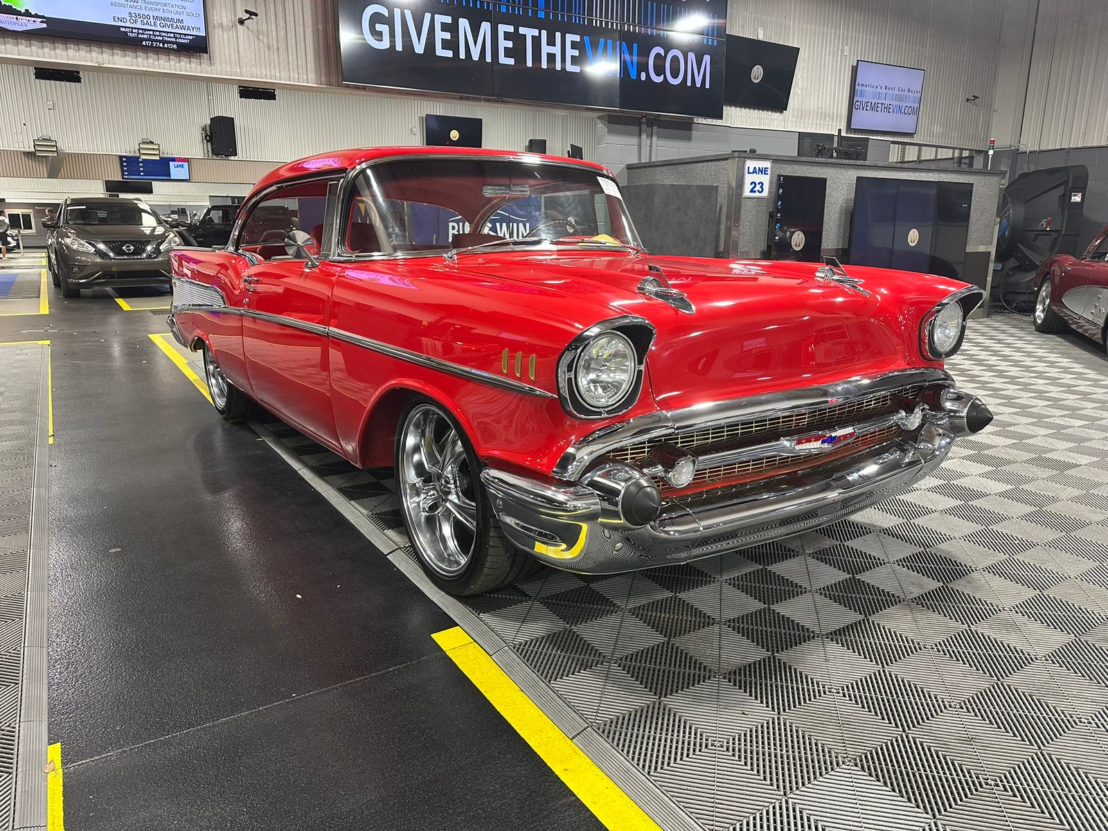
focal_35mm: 24
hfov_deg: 71.6
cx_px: 554
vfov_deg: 56.8
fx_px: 768
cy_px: 416
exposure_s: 1/60
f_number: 1.78
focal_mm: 6.86
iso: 160
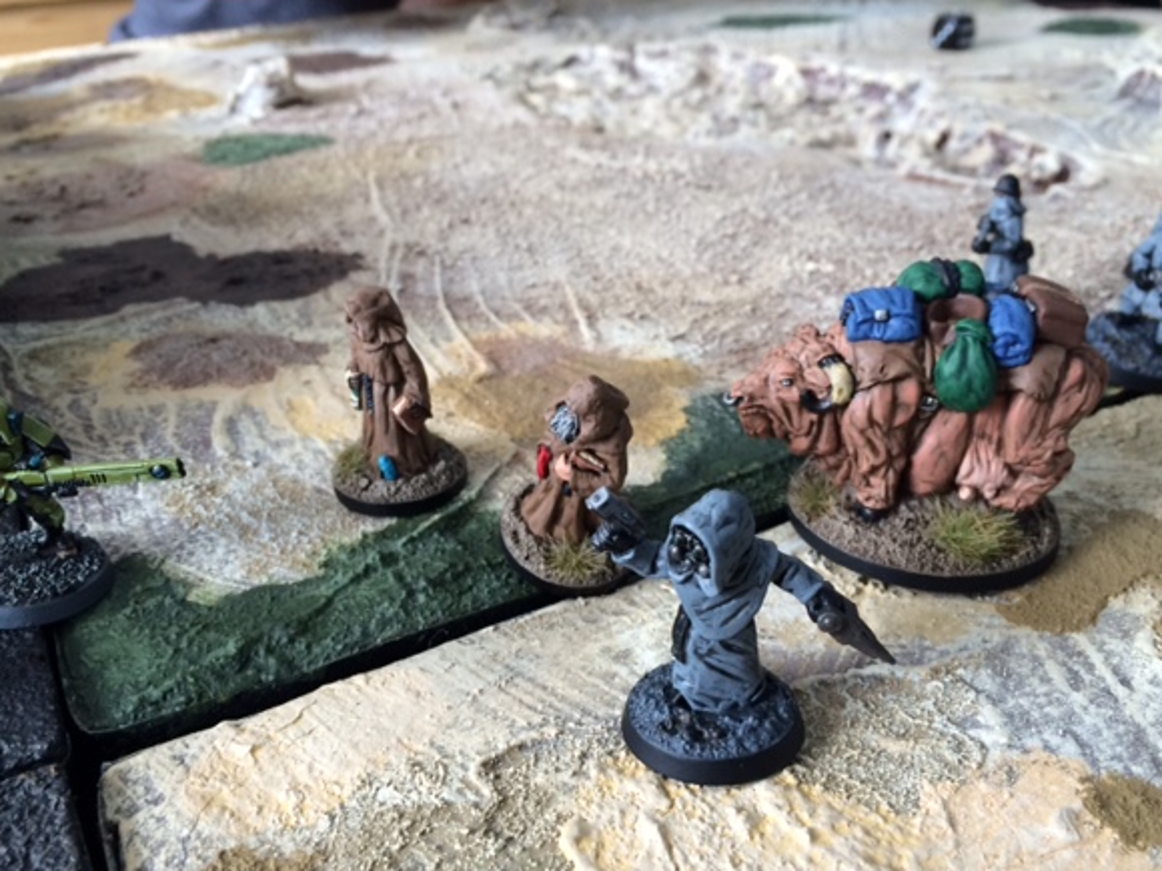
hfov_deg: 56.8
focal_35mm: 32
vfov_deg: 44.1
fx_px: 1074
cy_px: 471
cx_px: 571
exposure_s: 1/30
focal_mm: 4.15
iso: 32
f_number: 2.2
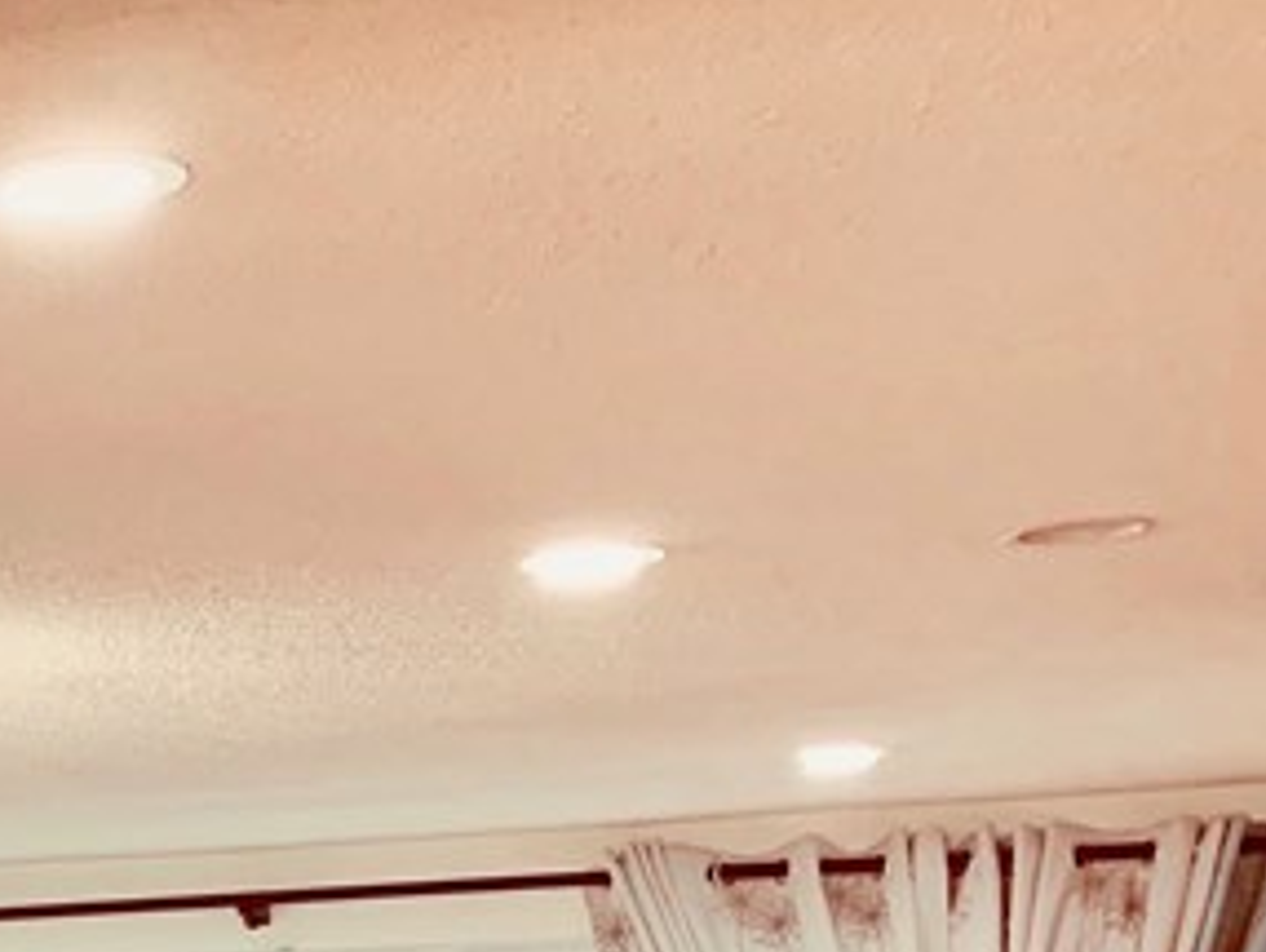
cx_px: -965
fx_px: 3404
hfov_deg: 17.4
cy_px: 1483
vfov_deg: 14.7
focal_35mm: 93
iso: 200
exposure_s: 1/60
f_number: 1.8
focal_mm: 4.25
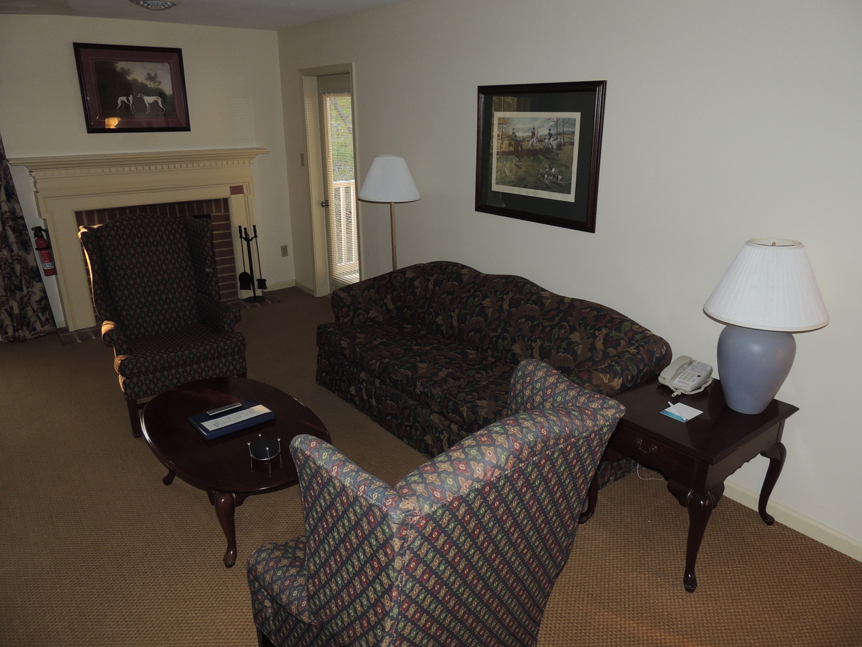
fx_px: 598
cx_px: 431
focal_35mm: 24
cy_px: 324
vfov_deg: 56.8
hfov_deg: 71.6
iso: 200
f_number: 3
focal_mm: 4.3
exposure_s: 1/30
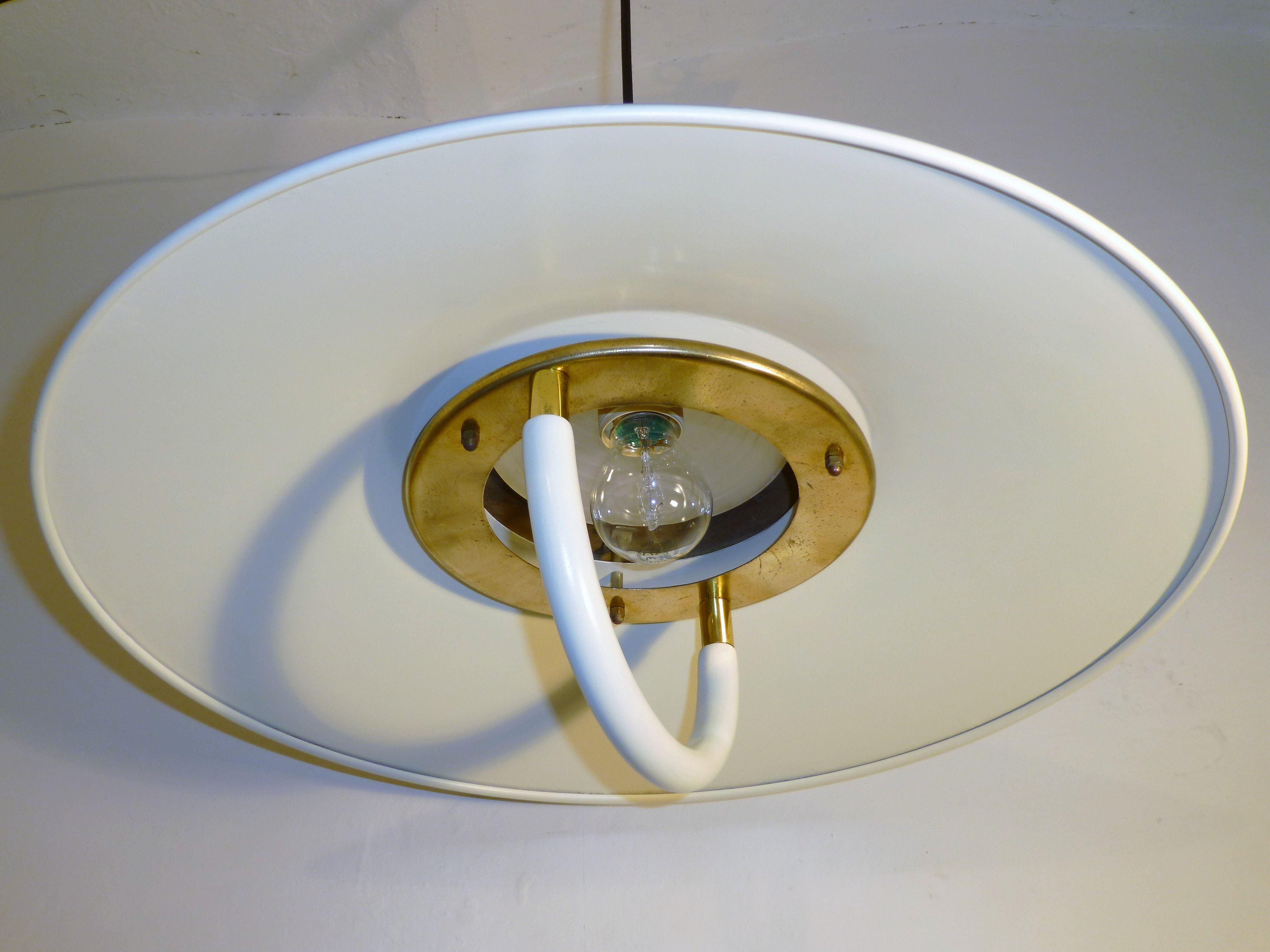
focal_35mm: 34
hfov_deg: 54.0
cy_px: 476
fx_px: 1247
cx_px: 635
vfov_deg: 41.8
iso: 100
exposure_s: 1/80
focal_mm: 6.1
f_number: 3.7
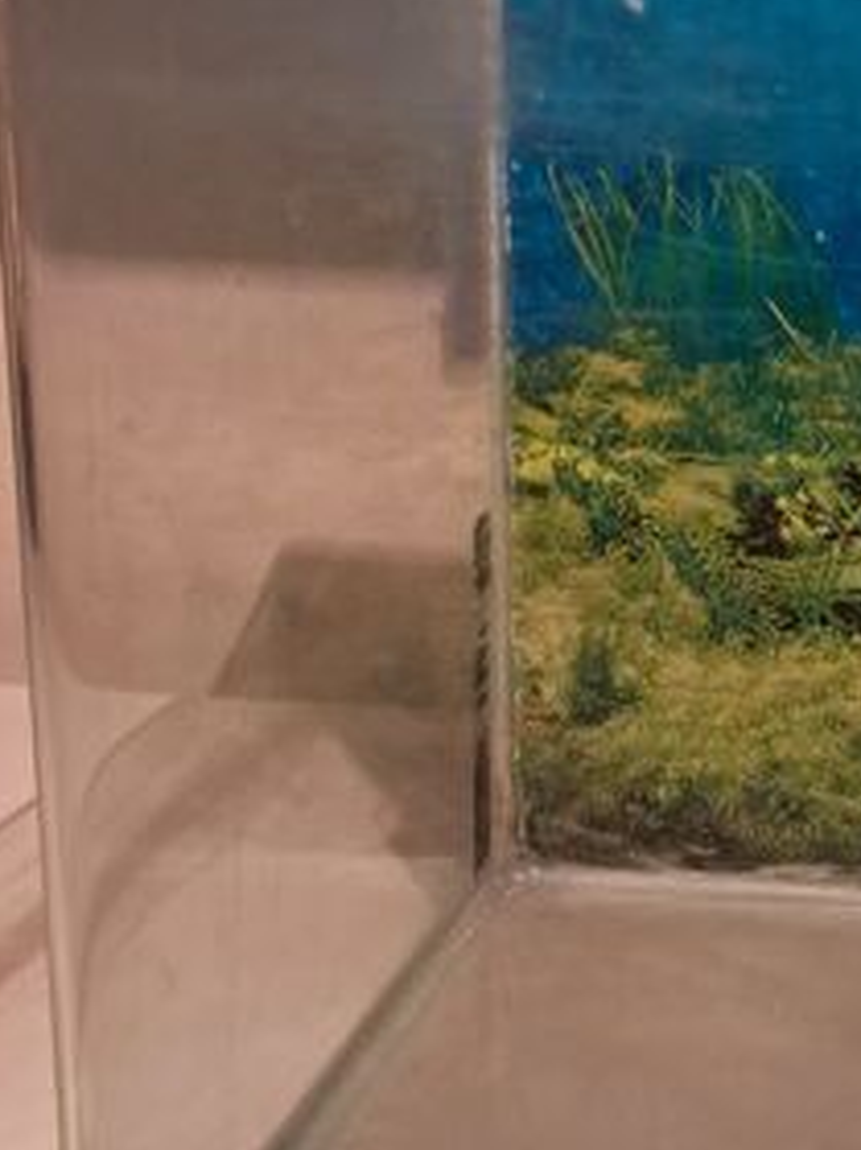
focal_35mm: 62
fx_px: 2058
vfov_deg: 31.1
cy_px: 429
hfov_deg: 22.2
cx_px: 972
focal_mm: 4
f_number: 1.8
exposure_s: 1/25
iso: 640
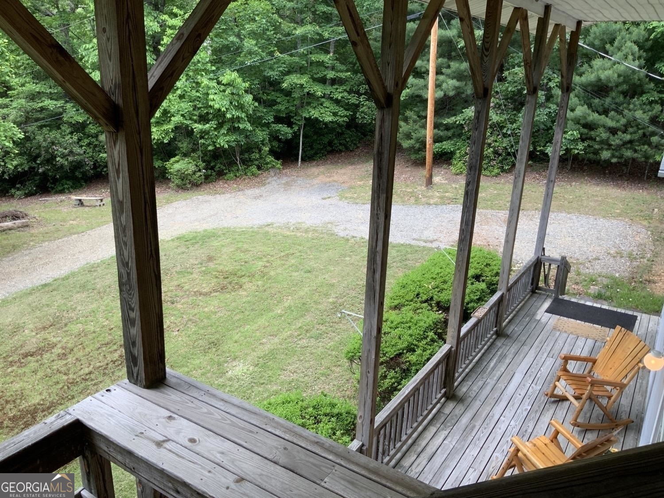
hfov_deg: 61.7
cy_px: 249
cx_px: 332
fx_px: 556
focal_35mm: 29
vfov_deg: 48.2
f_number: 1.8
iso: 20
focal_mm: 3
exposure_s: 1/120
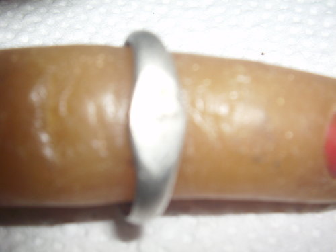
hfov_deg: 47.9
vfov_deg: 36.8
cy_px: 126
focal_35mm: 39
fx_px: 379
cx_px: 168
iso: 50
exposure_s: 1/200
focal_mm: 7.6
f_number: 6.3
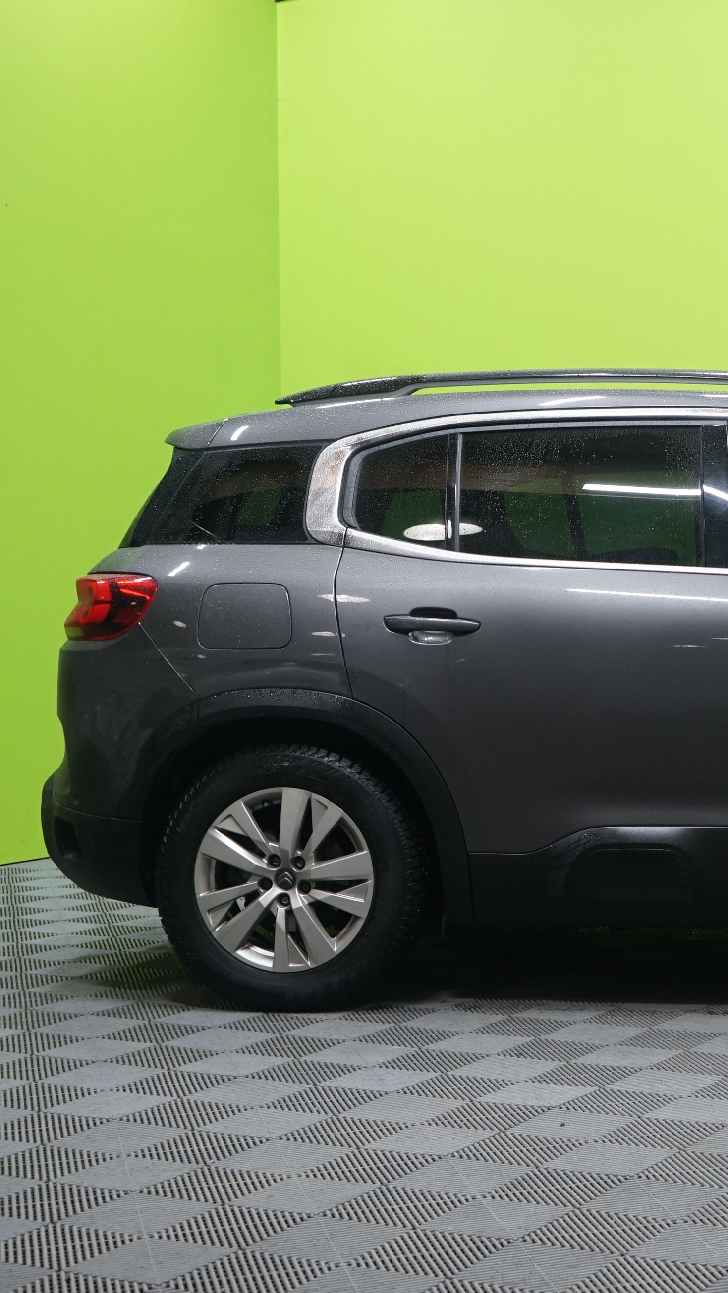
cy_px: 644
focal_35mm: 60
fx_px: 2059
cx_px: 855
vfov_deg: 34.9
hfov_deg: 19.0
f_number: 5
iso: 1000
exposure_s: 1/20
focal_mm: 38
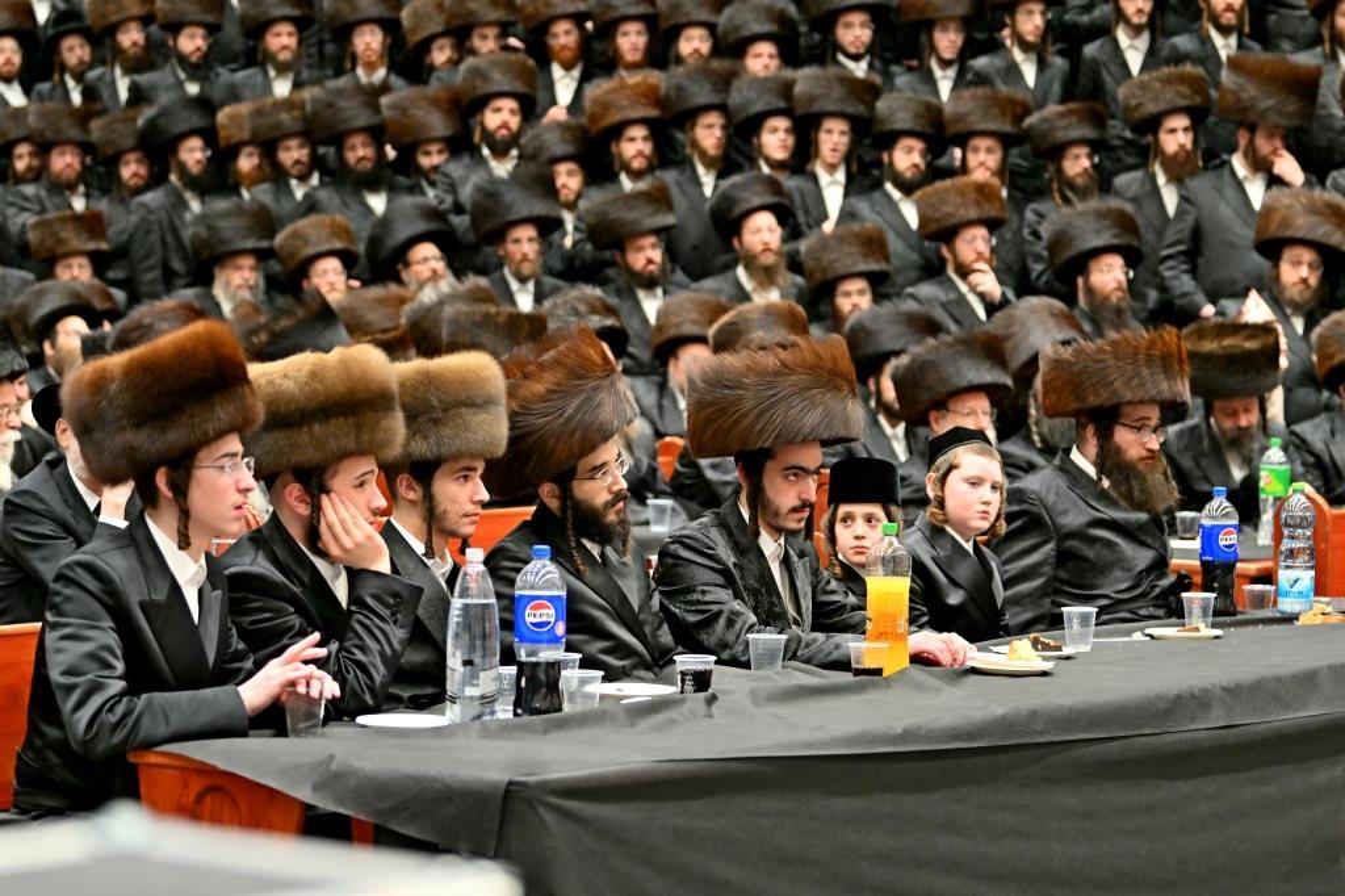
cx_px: 672
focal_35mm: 112
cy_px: 448
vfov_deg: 12.2
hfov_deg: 18.3
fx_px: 4183
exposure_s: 1/250
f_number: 2.8
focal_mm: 75
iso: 400
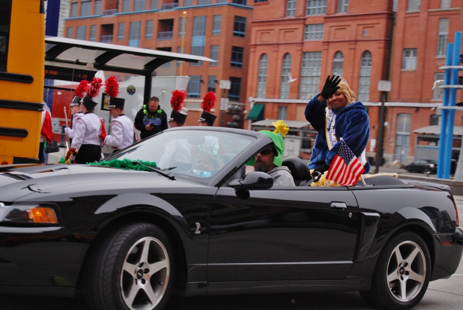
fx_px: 1063
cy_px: 155
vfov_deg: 16.6
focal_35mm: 82
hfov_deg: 24.6
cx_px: 232
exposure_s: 1/125
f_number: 5.6
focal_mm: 55
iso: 200
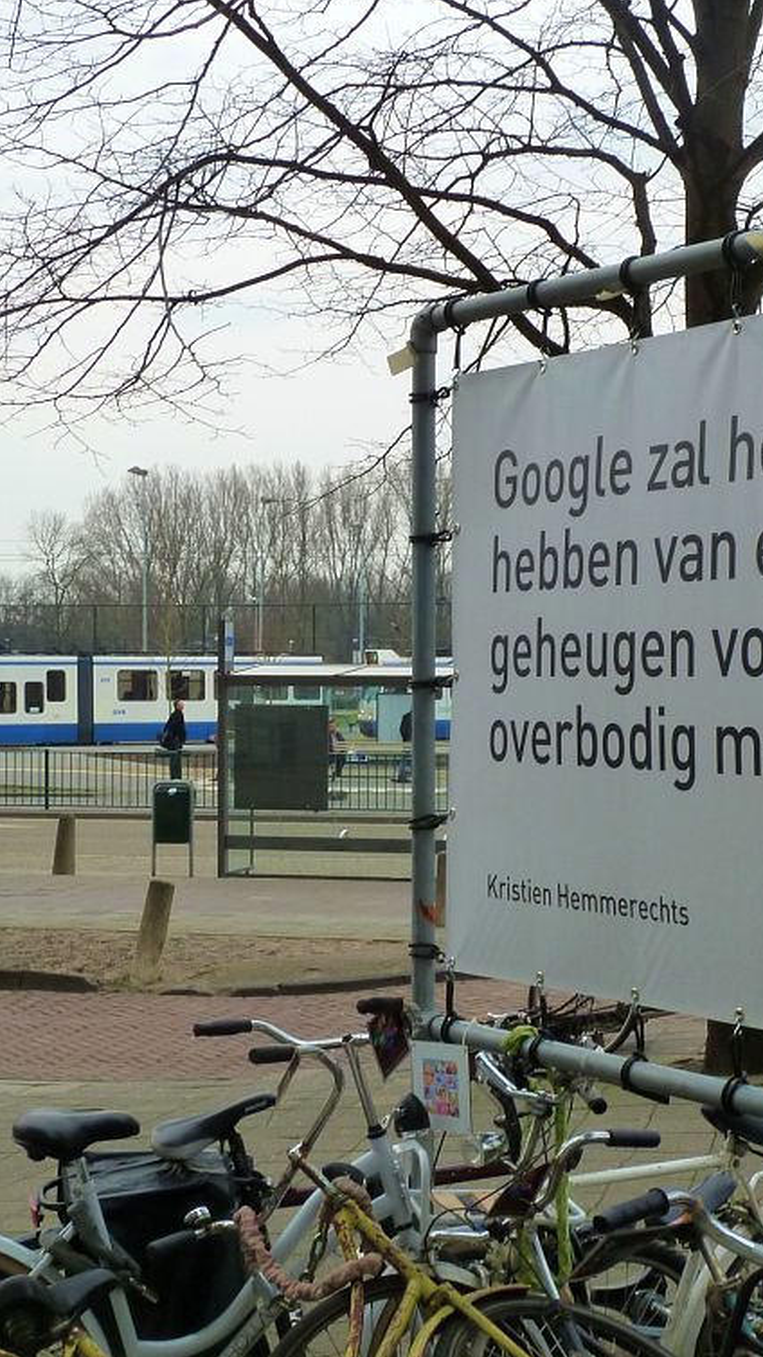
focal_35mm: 62
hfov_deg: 19.4
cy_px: 678
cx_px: 401
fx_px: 2230
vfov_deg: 33.8
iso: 125
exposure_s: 1/100
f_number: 4
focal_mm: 6.9
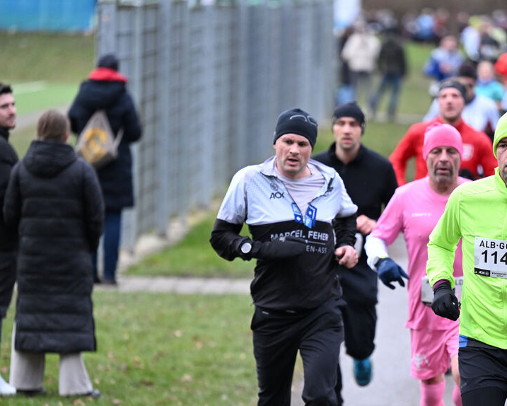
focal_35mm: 259
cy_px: 243
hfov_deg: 7.5
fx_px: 3887
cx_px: 354
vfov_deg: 6.0
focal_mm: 165
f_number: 2.8
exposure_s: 1/1250
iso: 1600
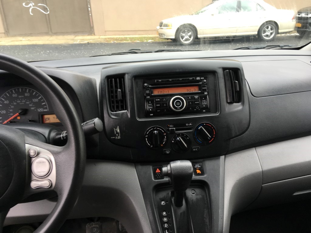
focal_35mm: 29
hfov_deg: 61.7
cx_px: 156
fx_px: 261
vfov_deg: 48.2
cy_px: 116
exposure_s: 1/60
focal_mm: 4.15
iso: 25
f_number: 2.2
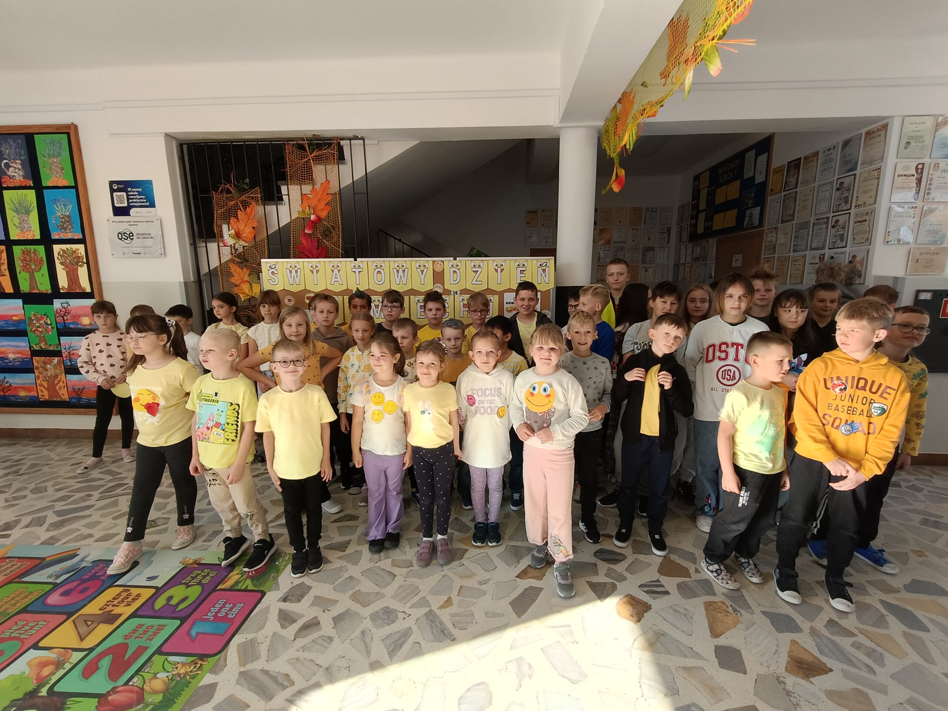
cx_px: 474
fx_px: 438
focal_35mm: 16
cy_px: 356
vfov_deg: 78.1
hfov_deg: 94.5
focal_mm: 2.78
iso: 100
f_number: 2.2
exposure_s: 1/120
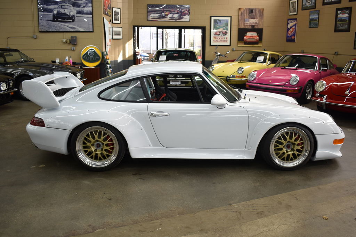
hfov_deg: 57.2
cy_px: 118
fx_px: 326
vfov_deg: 39.9
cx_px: 178
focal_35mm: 33
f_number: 3.8
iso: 160
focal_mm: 22
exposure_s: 1/30
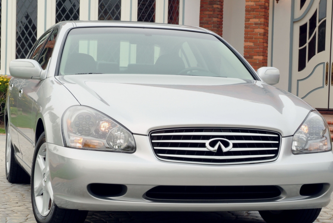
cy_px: 124
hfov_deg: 21.3
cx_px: 175
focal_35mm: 96
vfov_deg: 14.3
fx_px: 885
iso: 100
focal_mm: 53
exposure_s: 1/6
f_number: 16
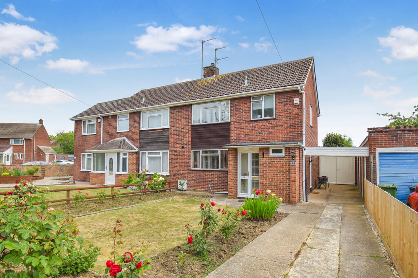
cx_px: 209
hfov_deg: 85.4
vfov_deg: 63.2
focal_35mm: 20
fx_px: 226
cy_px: 139
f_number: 8
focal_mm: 13
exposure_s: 1/250
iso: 100
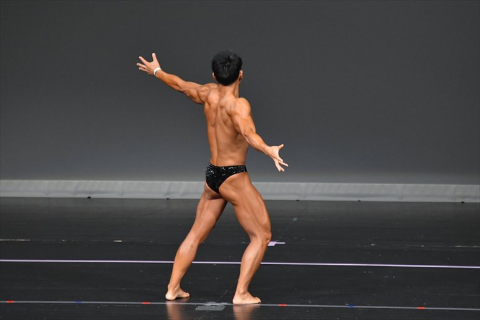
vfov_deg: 4.0
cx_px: 240
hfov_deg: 6.0
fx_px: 4598
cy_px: 160
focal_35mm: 345
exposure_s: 1/400
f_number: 5.6
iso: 4000
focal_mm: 230
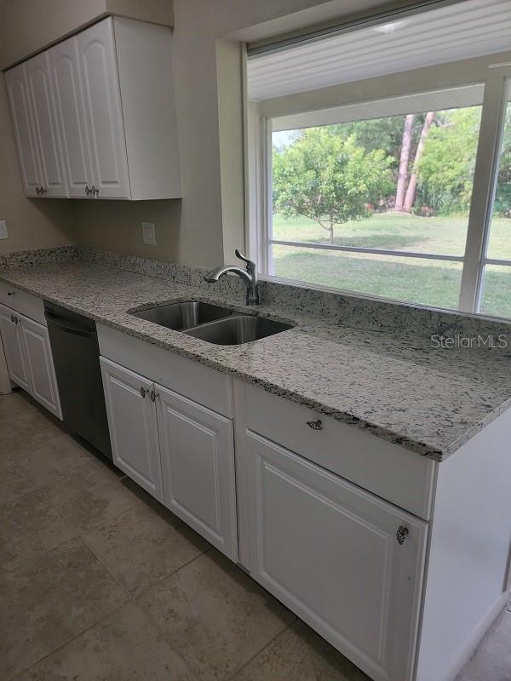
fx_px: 472
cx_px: 256
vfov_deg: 71.6
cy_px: 340
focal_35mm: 24
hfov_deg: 56.8
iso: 80
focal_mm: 6.7
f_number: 1.8
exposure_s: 1/120
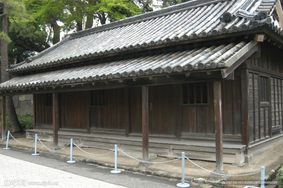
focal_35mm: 36
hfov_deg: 53.2
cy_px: 94
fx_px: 283
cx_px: 142
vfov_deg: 36.8
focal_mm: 24
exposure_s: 1/60
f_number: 4
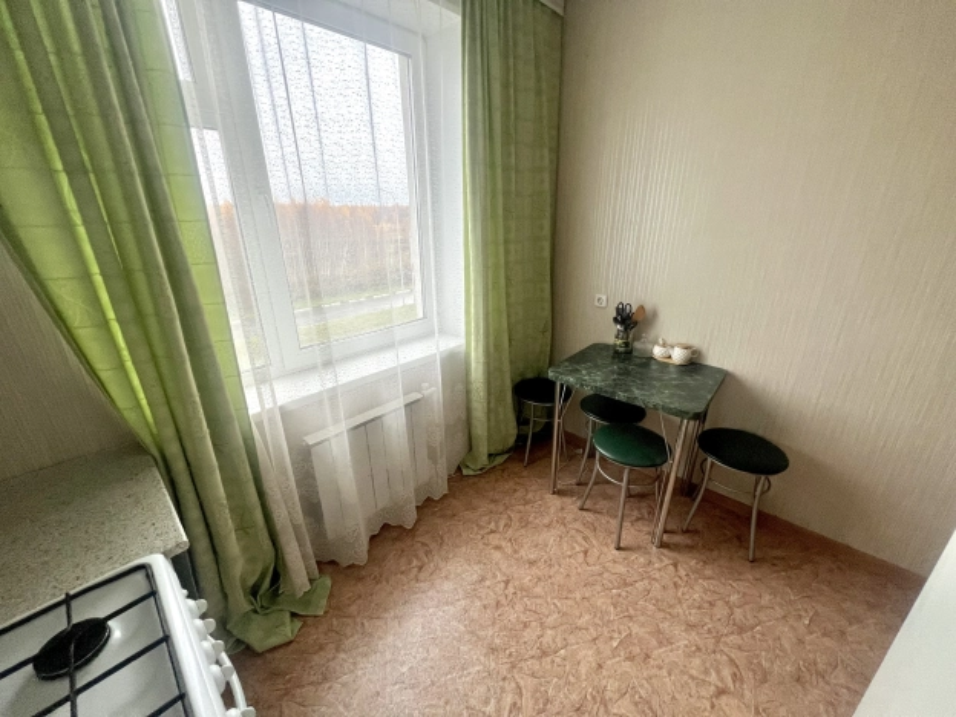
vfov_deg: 89.9
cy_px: 358
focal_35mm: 13
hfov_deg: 106.2
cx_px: 478
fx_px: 359
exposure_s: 1/100
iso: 160
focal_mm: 1.57
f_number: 1.8
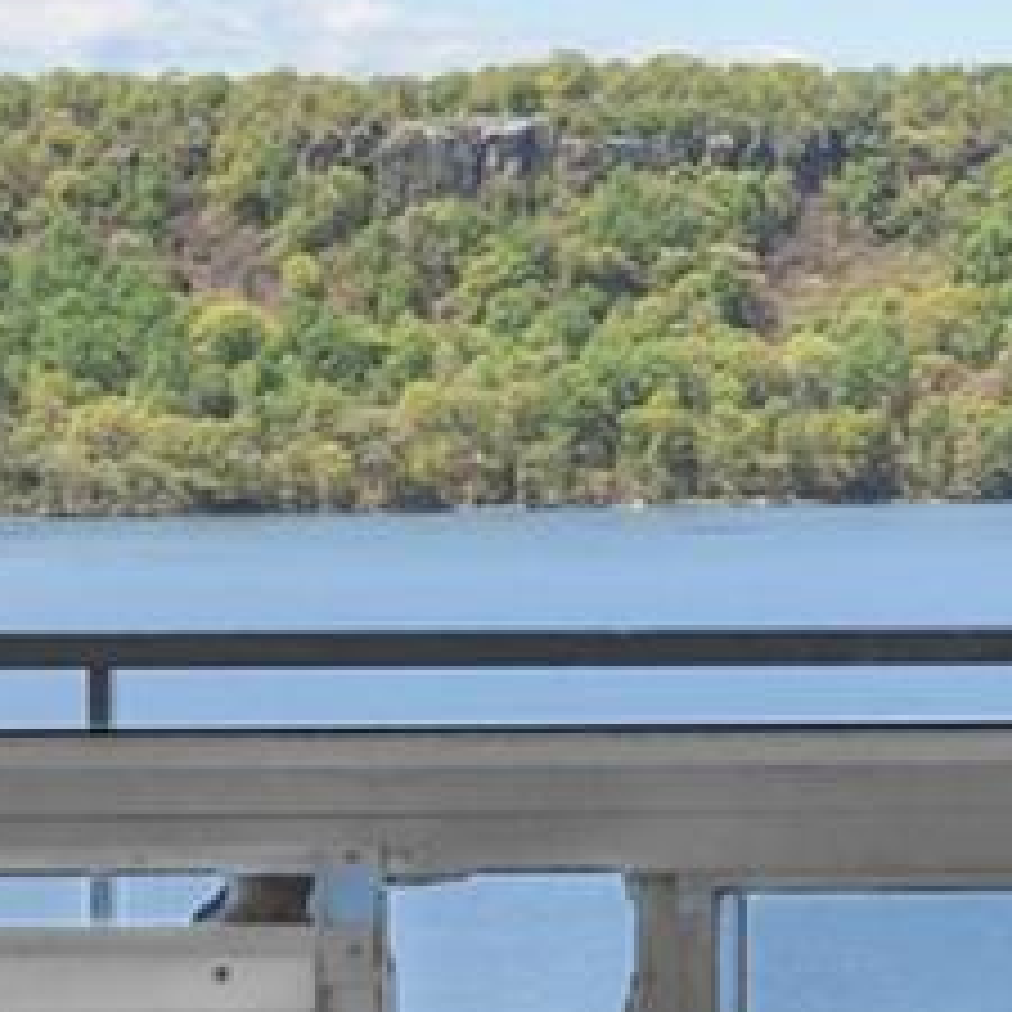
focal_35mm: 186
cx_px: 1124
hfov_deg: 9.3
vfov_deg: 9.4
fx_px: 6152
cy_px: 551
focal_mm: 24
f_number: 9.5
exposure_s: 1/20
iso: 250
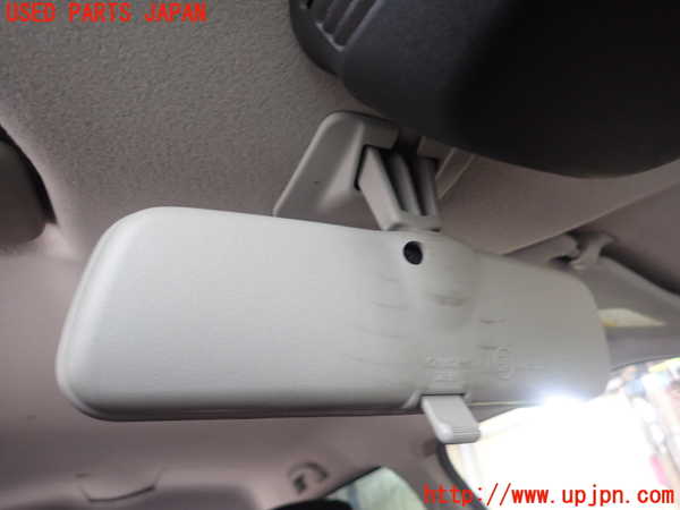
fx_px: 491
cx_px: 340
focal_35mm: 25
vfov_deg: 54.9
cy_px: 255
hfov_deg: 69.4
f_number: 2
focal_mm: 4.5
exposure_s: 1/30
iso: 250
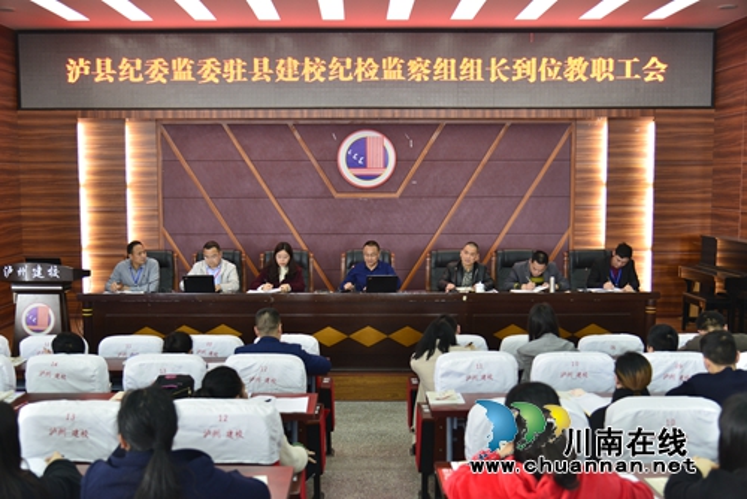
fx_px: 789
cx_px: 374
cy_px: 250
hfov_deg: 50.7
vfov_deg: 35.1
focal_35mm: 38
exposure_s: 1/30
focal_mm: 38
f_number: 4
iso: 1000
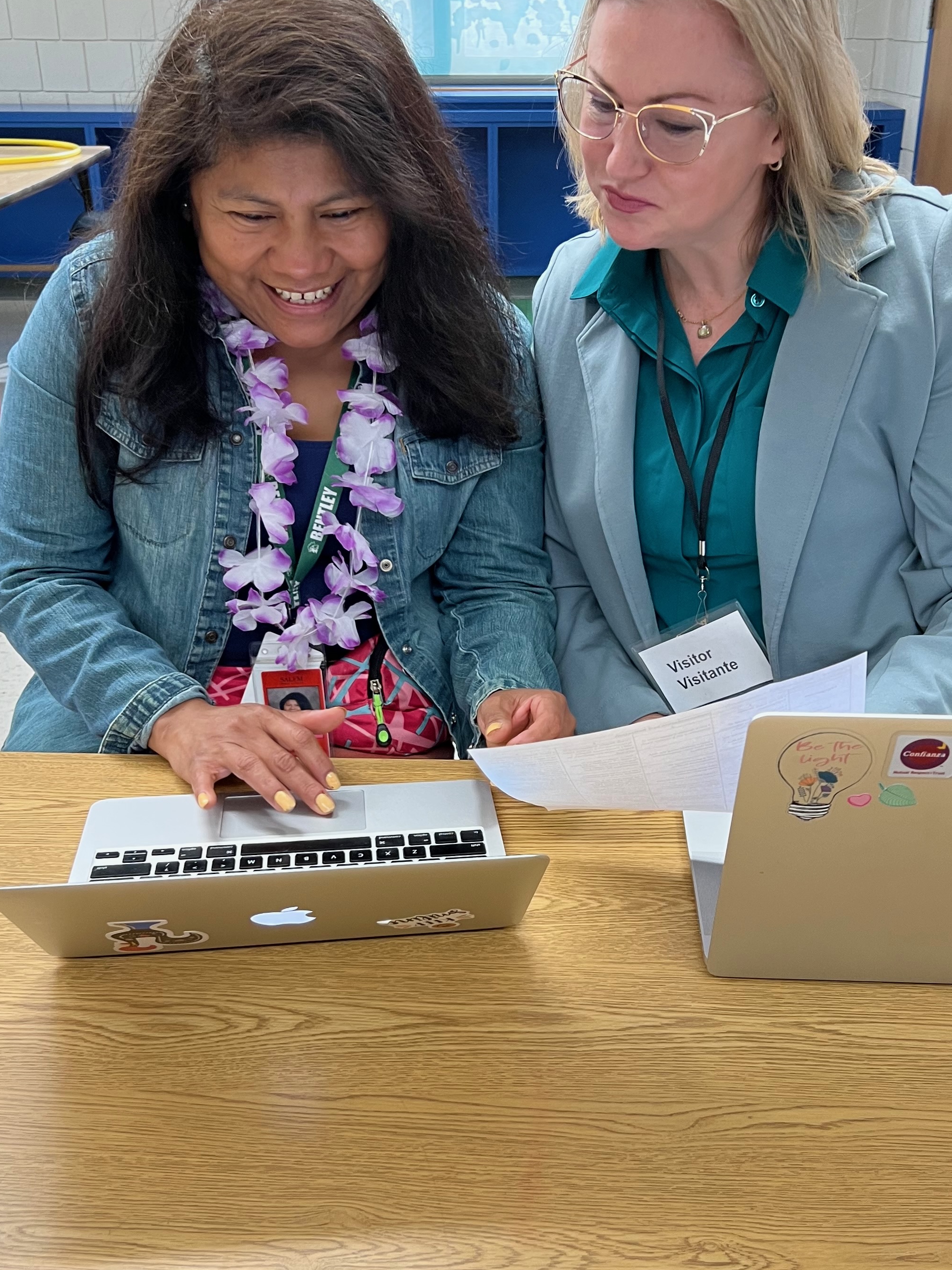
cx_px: 514
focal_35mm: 39
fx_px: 1430
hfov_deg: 36.8
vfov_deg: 47.7
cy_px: 720
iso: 80
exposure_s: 1/60
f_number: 1.5
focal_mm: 5.7
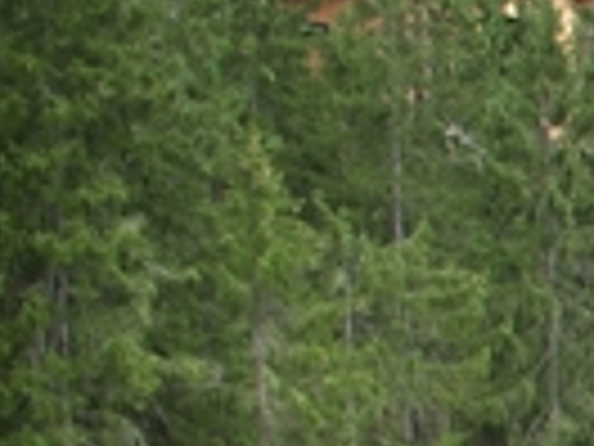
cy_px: 811
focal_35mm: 173
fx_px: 2969
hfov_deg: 10.2
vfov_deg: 8.3
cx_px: 1336
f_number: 3.3
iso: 100
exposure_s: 1/80
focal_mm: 6.3
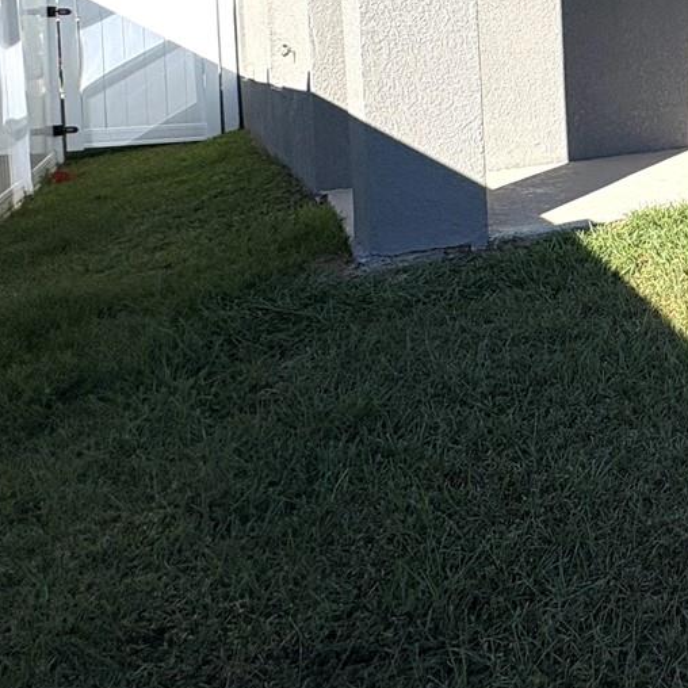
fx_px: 877
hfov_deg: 32.1
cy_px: 69
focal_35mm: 39
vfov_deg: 39.7
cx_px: 901
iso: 50
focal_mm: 2.22
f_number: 2.2
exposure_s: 1/1976
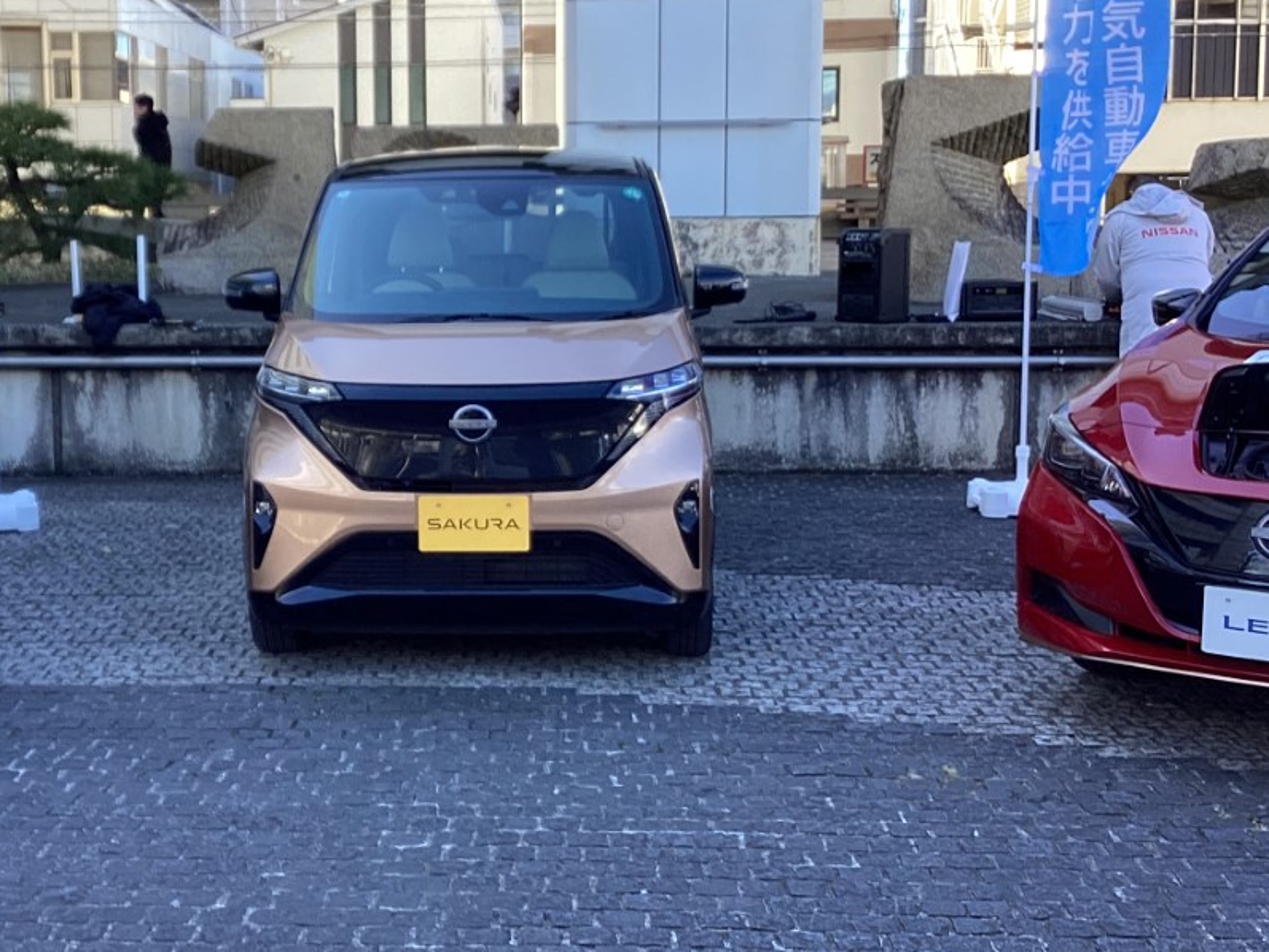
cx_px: 416
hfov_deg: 34.0
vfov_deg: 26.1
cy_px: 441
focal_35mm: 56
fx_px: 2053
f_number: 2.4
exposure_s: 1/120
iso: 25
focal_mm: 3.3
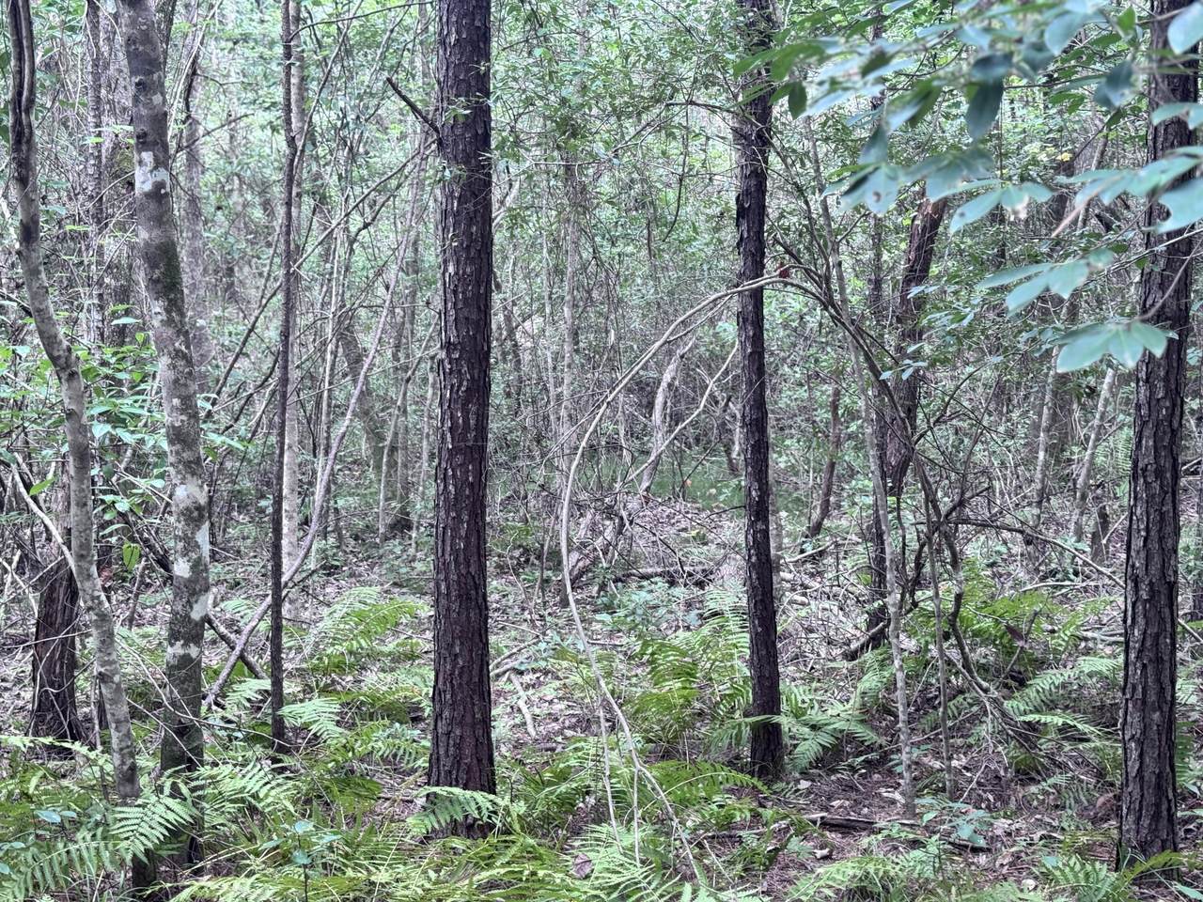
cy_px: 451
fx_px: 1668
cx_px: 602
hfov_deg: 39.7
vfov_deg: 30.3
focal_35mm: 48
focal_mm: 6.76
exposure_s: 1/77
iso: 100
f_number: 1.78
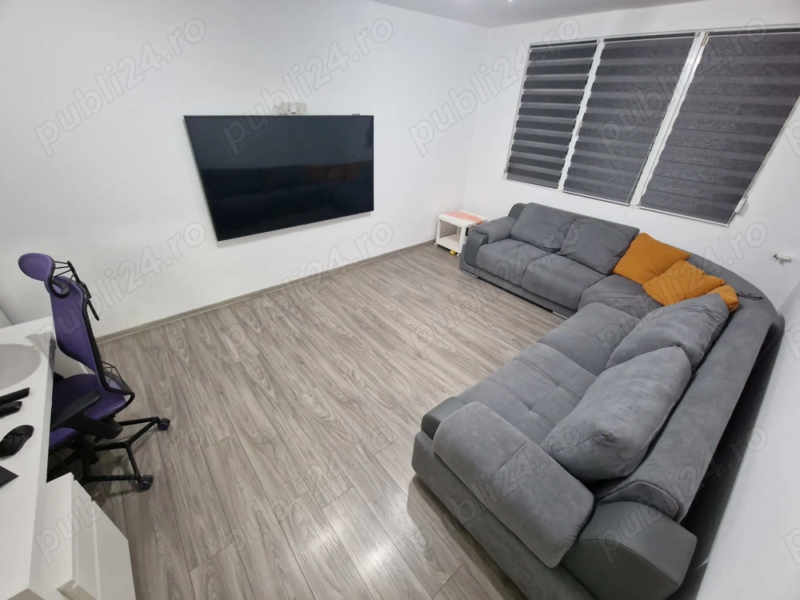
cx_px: 400
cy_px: 300
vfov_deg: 89.9
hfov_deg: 106.2
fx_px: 300
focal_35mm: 13
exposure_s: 1/33
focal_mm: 2.2
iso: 640
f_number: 2.2
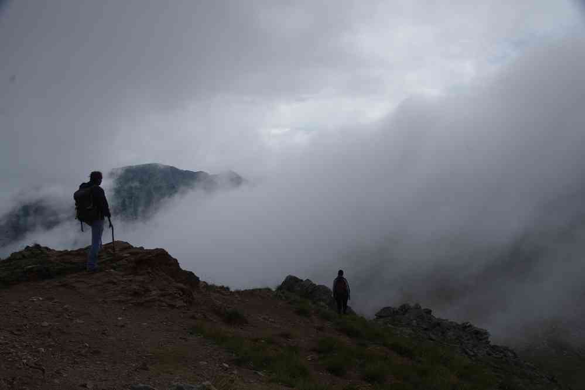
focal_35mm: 40
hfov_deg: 48.1
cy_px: 195
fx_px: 656
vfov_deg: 33.1
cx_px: 292
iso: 200
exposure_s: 1/125
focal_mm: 26.9
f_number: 11
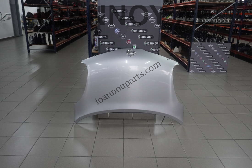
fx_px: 210
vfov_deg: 43.6
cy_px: 84
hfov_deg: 61.9
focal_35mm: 30
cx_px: 126
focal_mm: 20
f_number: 4
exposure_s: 1/160
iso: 1250
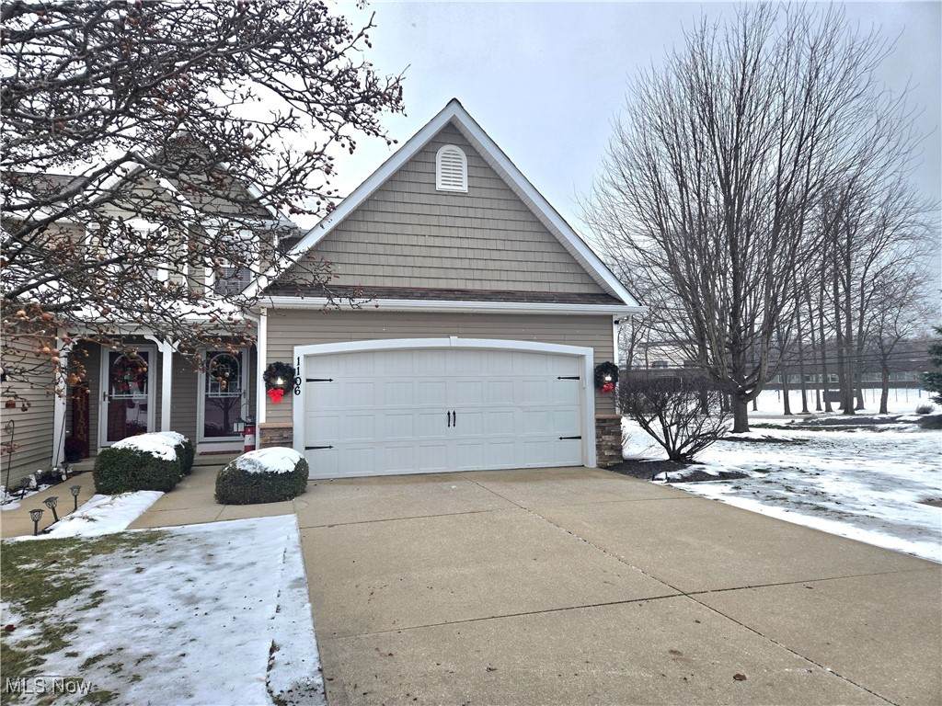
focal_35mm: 23
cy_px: 353
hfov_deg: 73.9
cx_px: 471
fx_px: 626
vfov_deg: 58.9
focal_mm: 5.4
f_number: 1.8
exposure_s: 1/1250
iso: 80
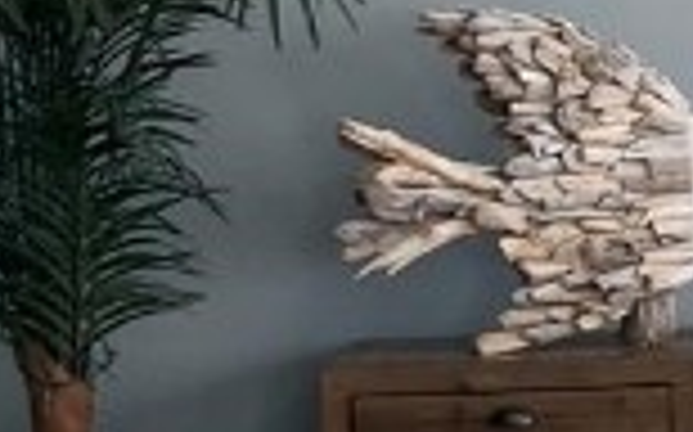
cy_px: 112
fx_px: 3454
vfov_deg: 7.2
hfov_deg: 10.2
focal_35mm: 183
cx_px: 1562
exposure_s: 1/121
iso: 64
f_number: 1.8
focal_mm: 4.25
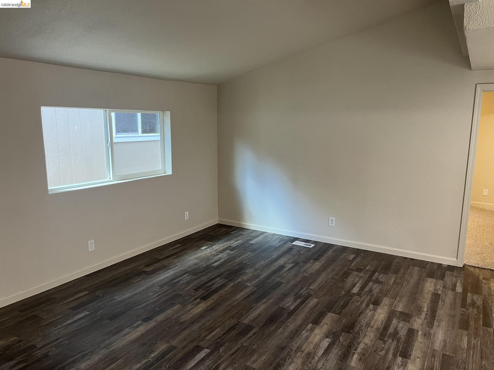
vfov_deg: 53.1
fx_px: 371
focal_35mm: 26
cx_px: 247
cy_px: 185
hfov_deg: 67.3
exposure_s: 1/60
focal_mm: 5.1
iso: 200
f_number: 1.6
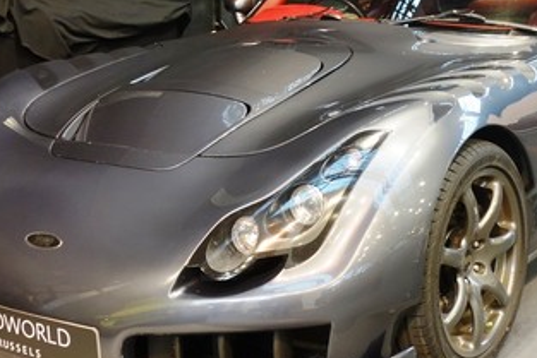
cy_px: 161
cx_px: 323
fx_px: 1000
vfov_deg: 20.3
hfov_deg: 30.0
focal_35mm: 67
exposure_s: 1/40
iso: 640
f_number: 2.8
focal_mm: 13.09
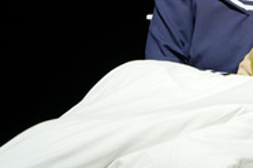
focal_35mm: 1466
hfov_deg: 1.4
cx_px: 263
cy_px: 1
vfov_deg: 0.9
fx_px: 10293
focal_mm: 600
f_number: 7.1
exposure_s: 1/400
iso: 1600
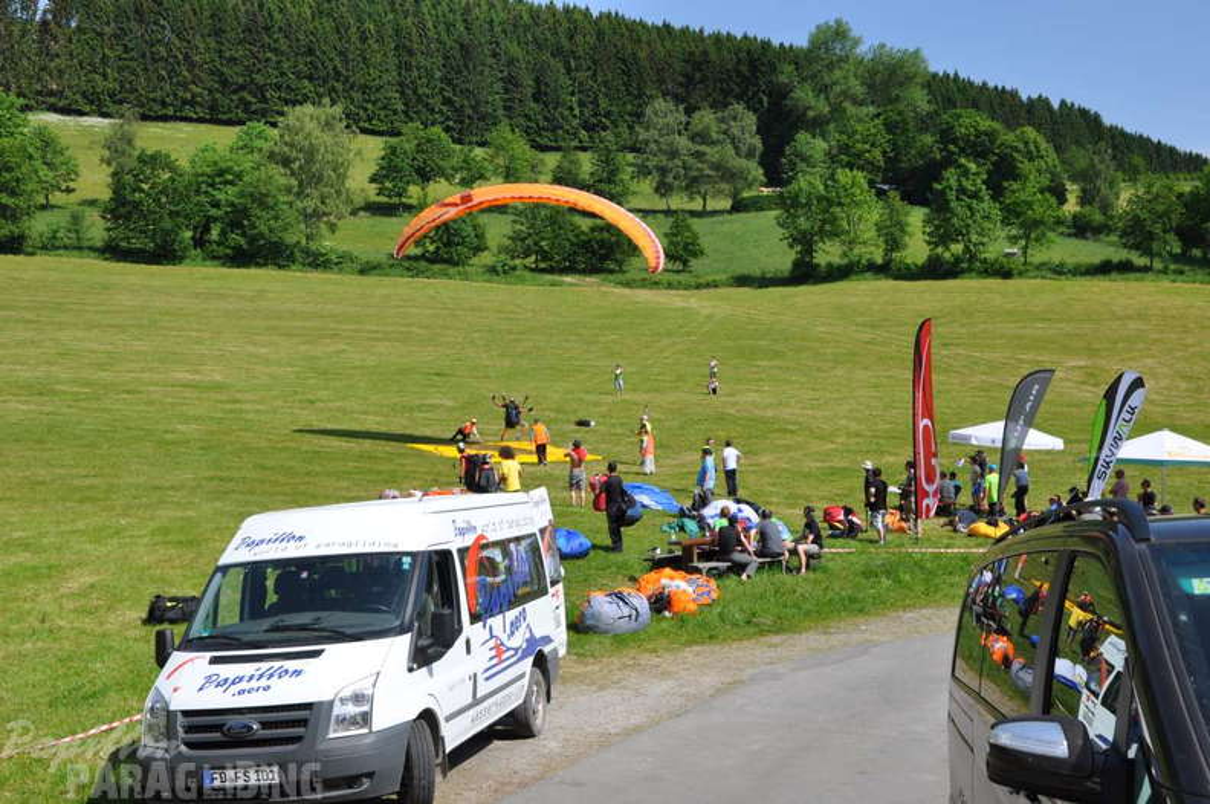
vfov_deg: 31.8
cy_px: 402
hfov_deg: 46.4
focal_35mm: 42
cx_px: 605
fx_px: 1410
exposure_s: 1/400
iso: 200
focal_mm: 28
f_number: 10
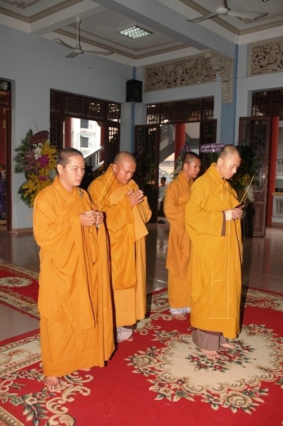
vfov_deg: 57.2
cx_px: 142
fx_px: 390
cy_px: 213
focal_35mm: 33
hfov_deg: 39.9
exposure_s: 1/60
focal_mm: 22
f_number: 4
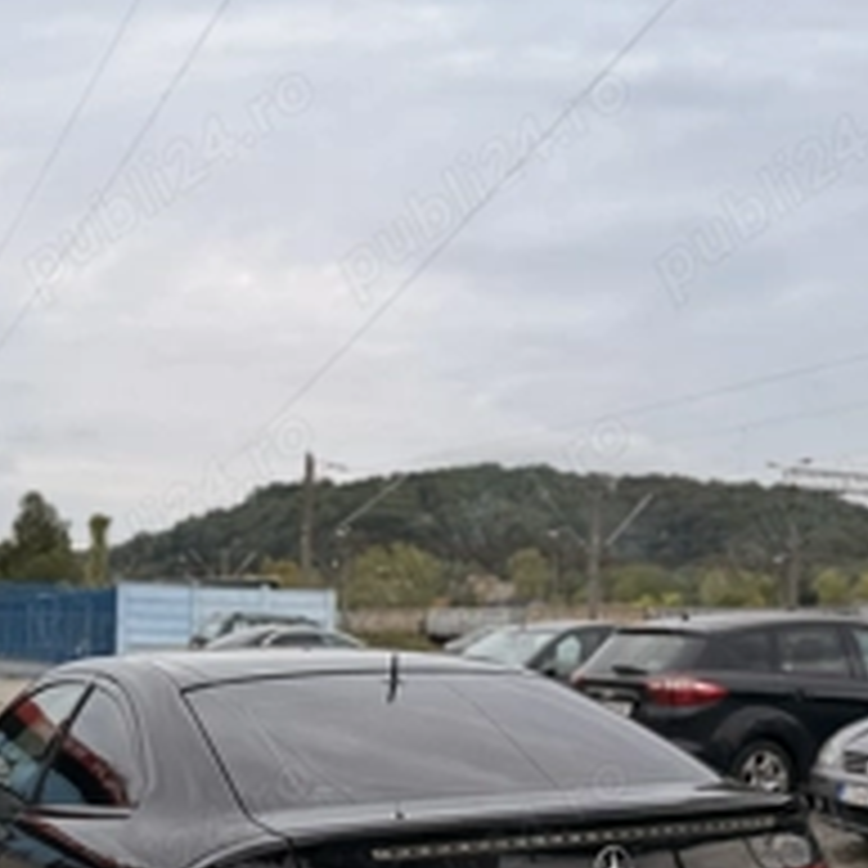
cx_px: 324
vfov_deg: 37.8
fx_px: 1248
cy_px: 598
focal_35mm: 44
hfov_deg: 38.1
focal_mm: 6.76
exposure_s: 1/2370
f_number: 1.78
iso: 80
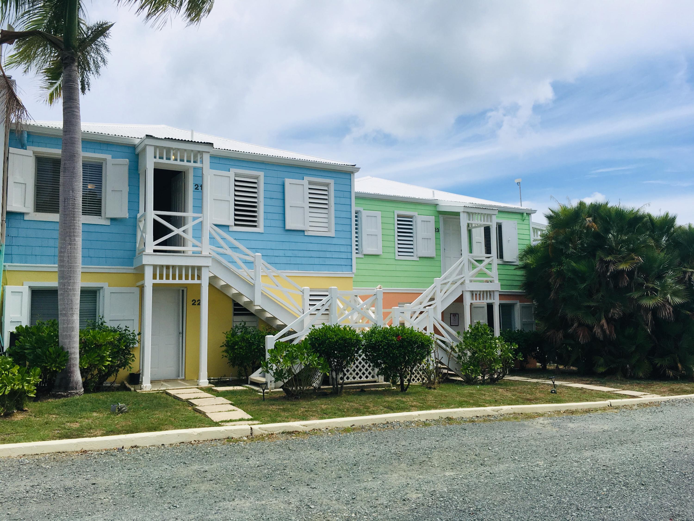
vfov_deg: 48.2
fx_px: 581
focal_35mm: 29
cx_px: 347
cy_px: 260
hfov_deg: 61.7
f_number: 2.2
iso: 25
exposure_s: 1/2564
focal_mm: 4.15
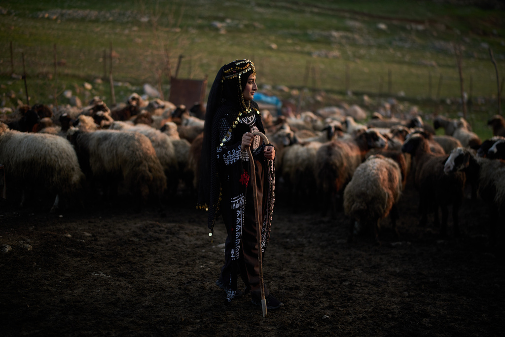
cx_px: 252
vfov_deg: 27.0
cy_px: 168
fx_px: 701
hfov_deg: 39.6
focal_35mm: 50
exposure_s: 1/1250
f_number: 1.4
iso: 200
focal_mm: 50
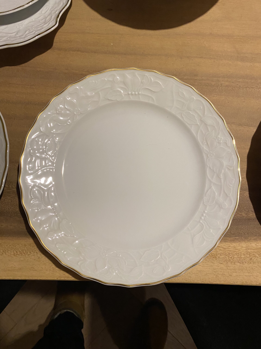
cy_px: 174
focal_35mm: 26
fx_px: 261
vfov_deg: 67.3
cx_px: 130
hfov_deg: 53.1
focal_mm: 4.25
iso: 400
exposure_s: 1/60
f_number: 1.8
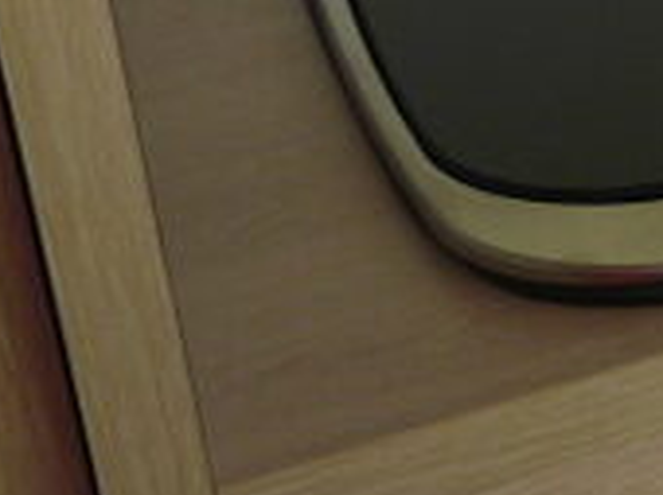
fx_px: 2525
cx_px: 1498
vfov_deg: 10.6
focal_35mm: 132
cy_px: -362
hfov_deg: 12.4
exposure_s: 1/60
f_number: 2.8
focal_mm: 4.6
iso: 100
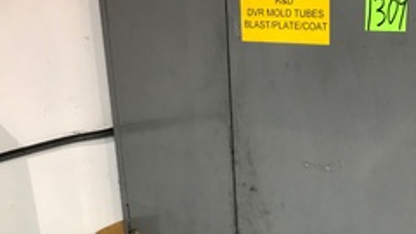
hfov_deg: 33.9
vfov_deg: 19.4
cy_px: 201
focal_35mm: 61
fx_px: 673
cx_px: 295
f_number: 1.8
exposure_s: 1/15
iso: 40
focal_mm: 3.99
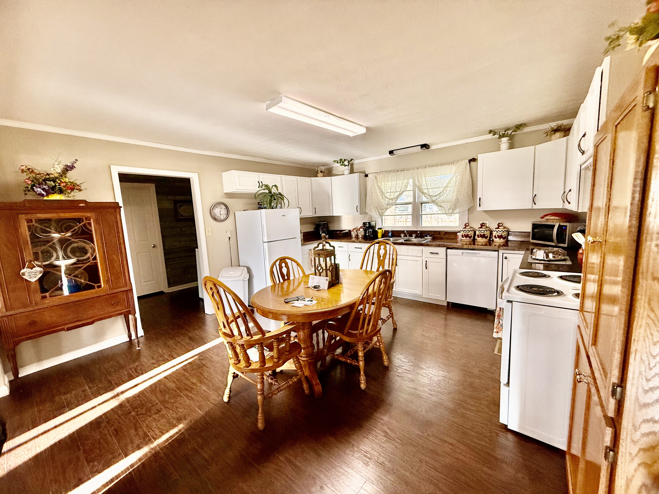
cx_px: 330
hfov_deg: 102.1
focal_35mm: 14
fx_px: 267
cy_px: 247
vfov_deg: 85.7
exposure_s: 1/120
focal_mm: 2.22
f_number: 2.2
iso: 200
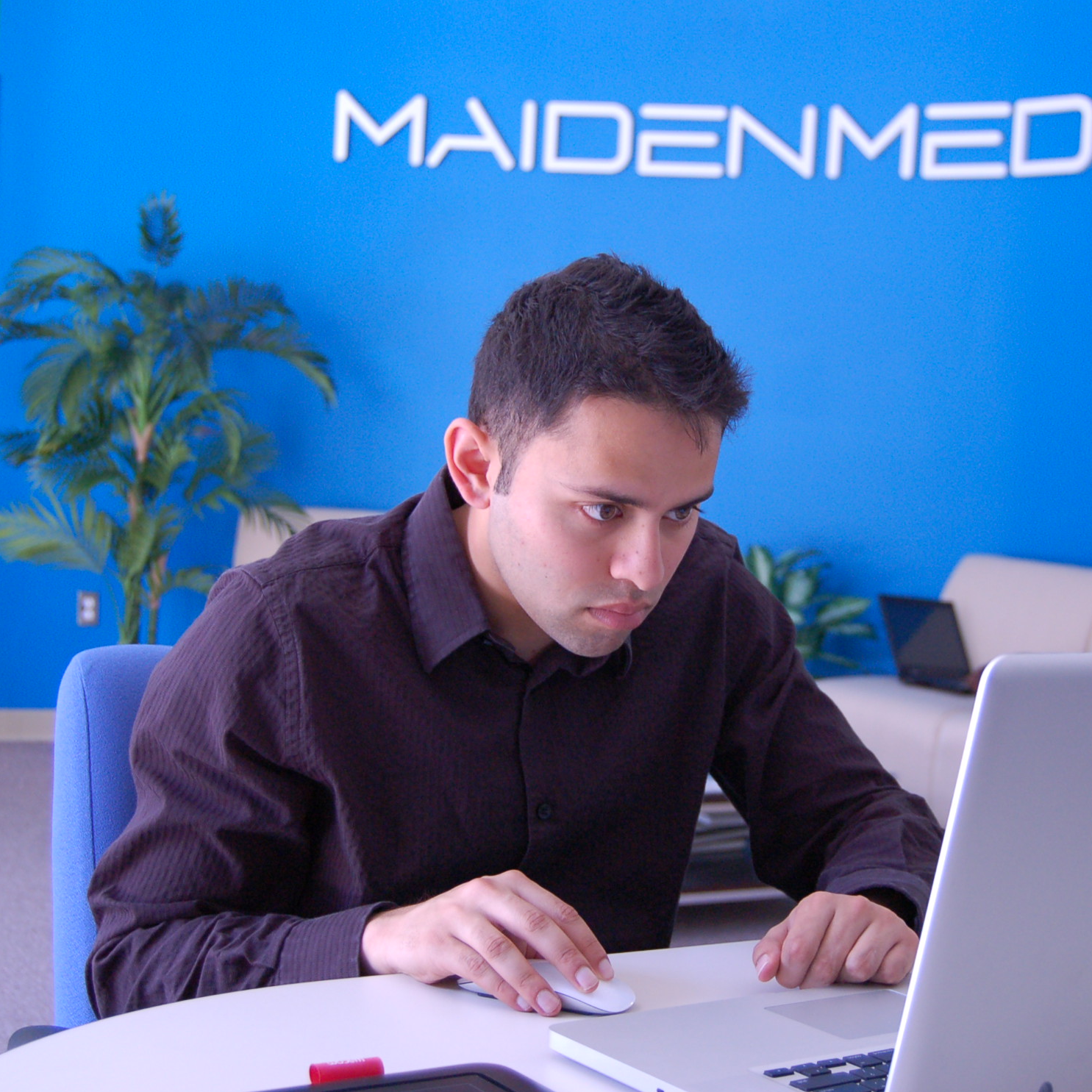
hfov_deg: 29.5
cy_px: 546
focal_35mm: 58
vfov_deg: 29.6
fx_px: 2070
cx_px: 638
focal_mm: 30
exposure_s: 1/80
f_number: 4.2
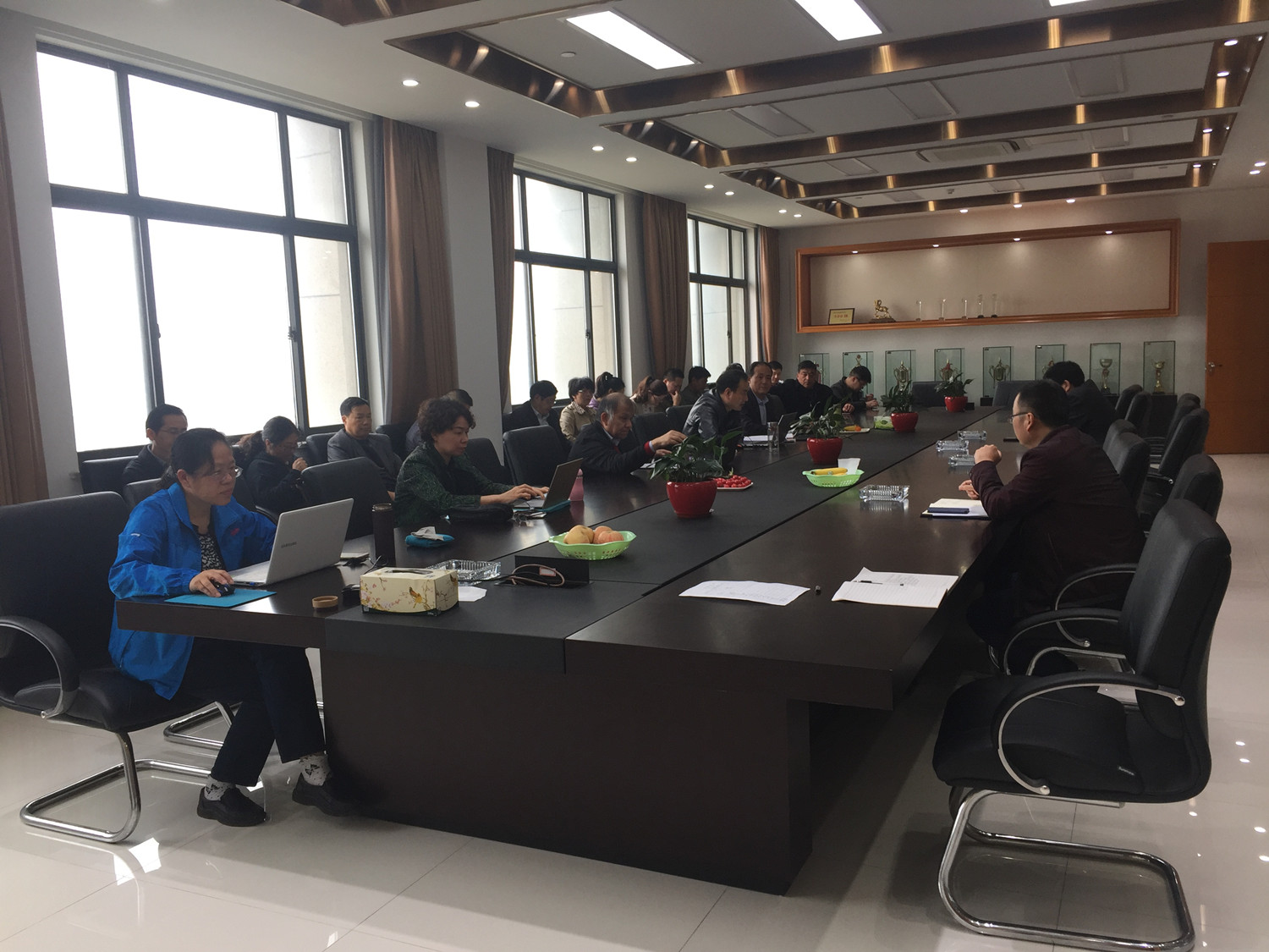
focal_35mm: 29
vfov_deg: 48.2
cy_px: 476
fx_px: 1063
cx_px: 634
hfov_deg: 61.7
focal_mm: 4.15
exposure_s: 1/100
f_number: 2.2
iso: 40
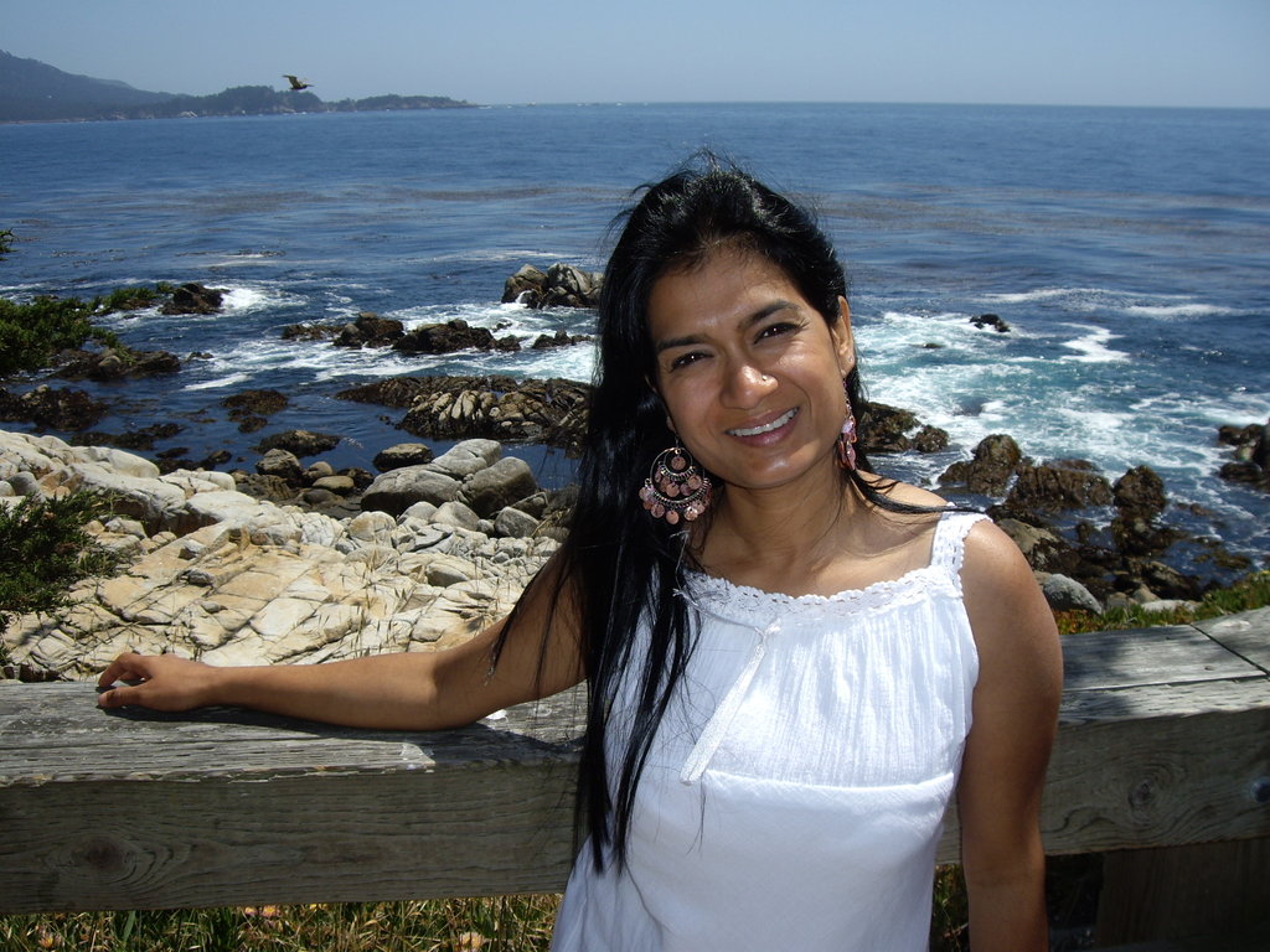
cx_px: 635
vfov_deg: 37.7
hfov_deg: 49.0
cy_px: 476
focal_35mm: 38
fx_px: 1394
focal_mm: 6.2
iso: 50
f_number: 4.3
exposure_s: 1/500
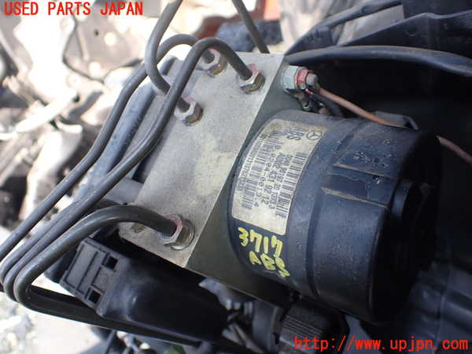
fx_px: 409
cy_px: 177
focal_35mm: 30
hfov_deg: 60.0
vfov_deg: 46.8
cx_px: 236
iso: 100
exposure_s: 1/160
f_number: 2.3
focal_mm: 5.4
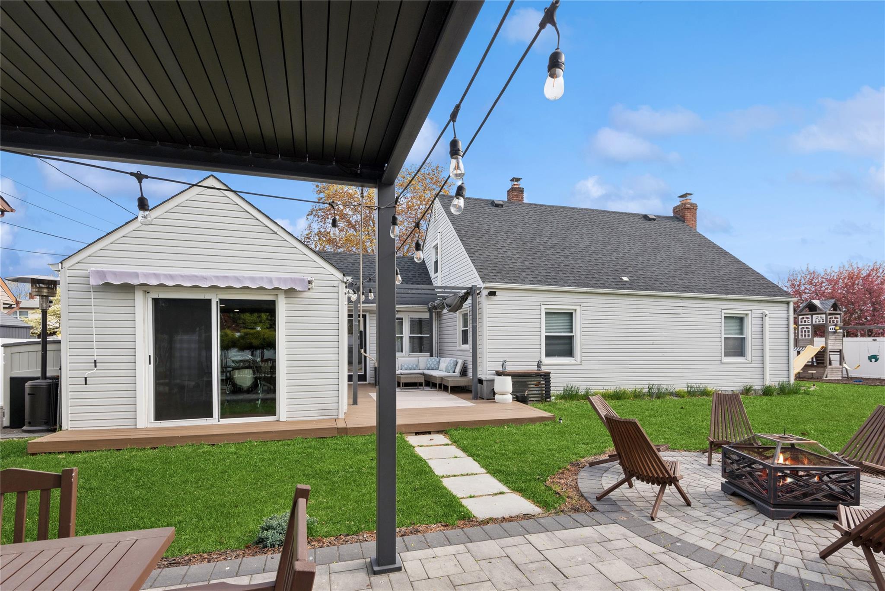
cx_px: 442
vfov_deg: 73.8
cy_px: 296
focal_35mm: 16
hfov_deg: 96.7
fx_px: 393
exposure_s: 1/160
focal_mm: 16
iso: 200
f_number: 9
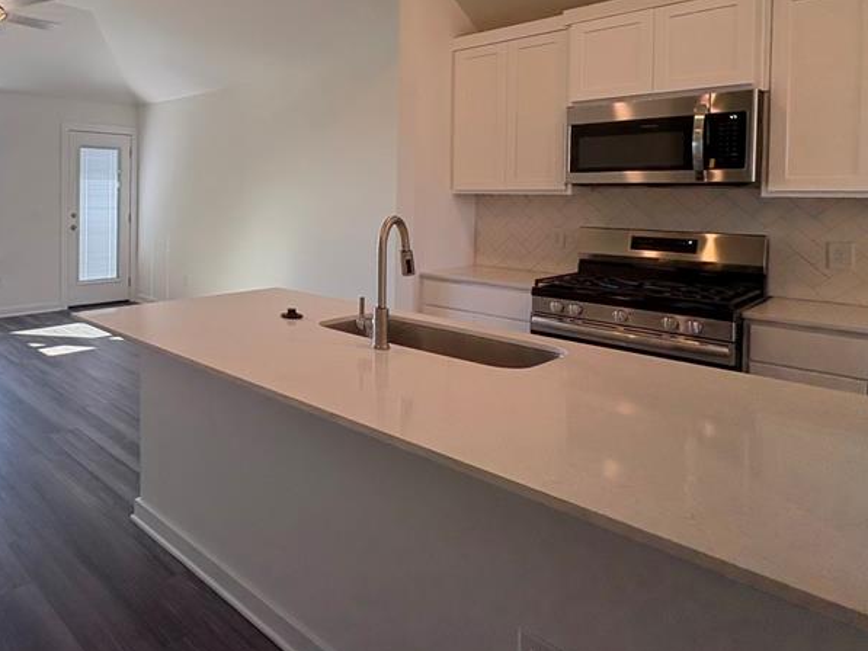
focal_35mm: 24
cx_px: 205
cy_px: 205
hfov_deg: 66.6
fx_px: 602
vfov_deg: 55.4
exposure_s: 1/133
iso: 64
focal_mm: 2.22
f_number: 2.2
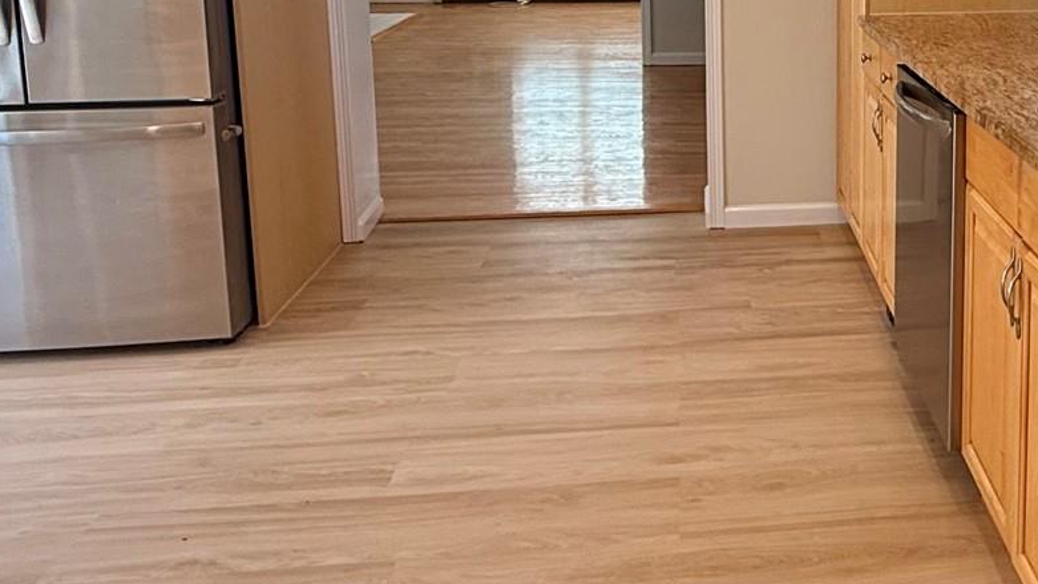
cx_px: 833
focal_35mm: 40
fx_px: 1101
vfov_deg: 28.5
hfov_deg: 47.7
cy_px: 56
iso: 100
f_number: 2.2
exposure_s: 1/120
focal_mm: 2.22
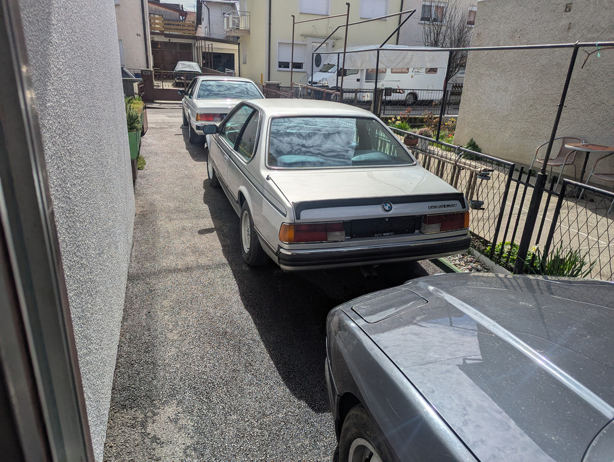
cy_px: 231
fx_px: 426
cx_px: 307
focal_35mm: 24
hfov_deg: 71.5
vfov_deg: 56.9
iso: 56
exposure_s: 1/7519
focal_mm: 6.81
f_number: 1.85
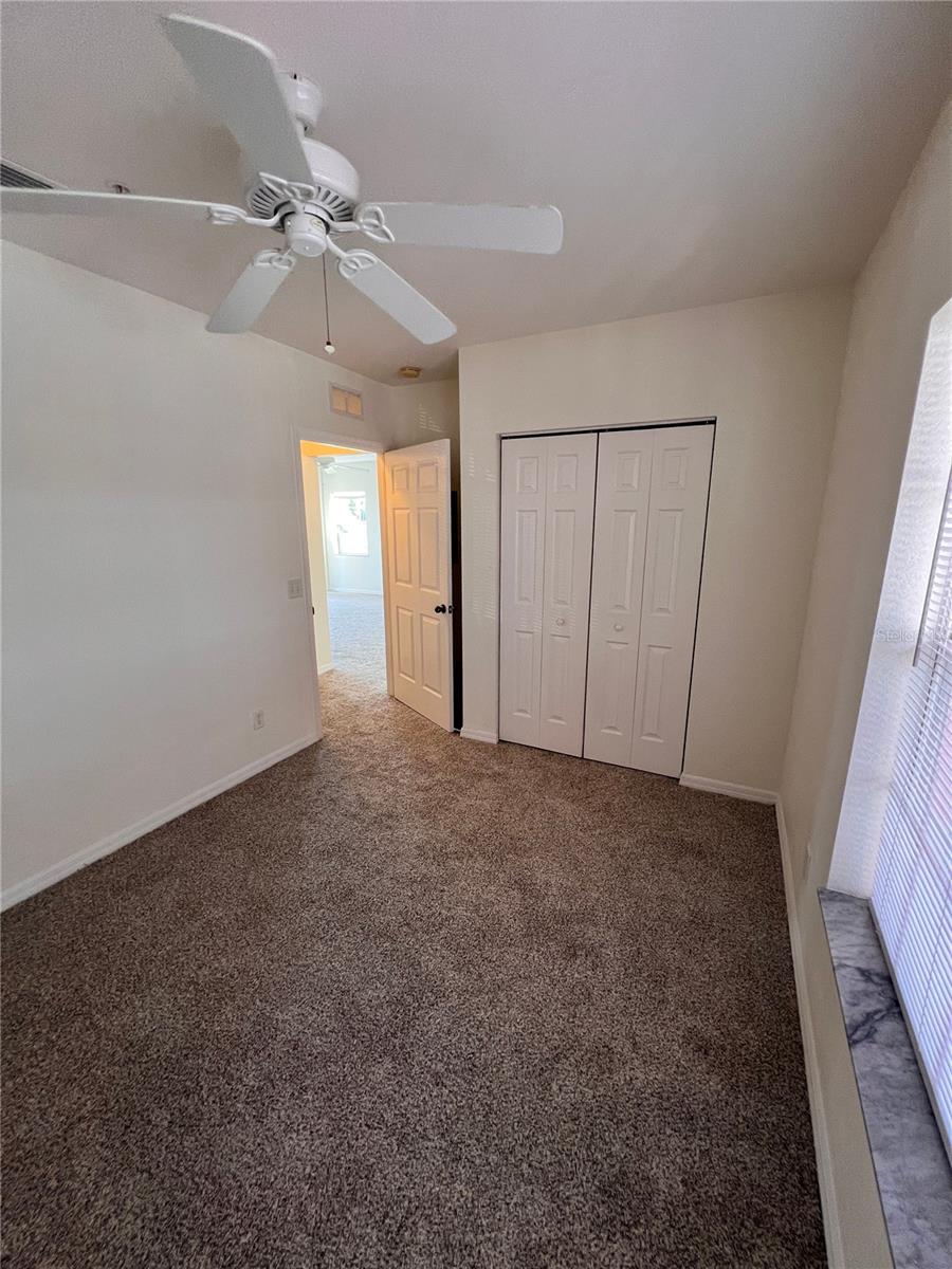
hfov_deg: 89.9
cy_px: 634
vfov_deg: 106.2
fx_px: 477
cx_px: 476
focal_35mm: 13
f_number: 1.8
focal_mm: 1.57
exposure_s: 1/60
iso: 125
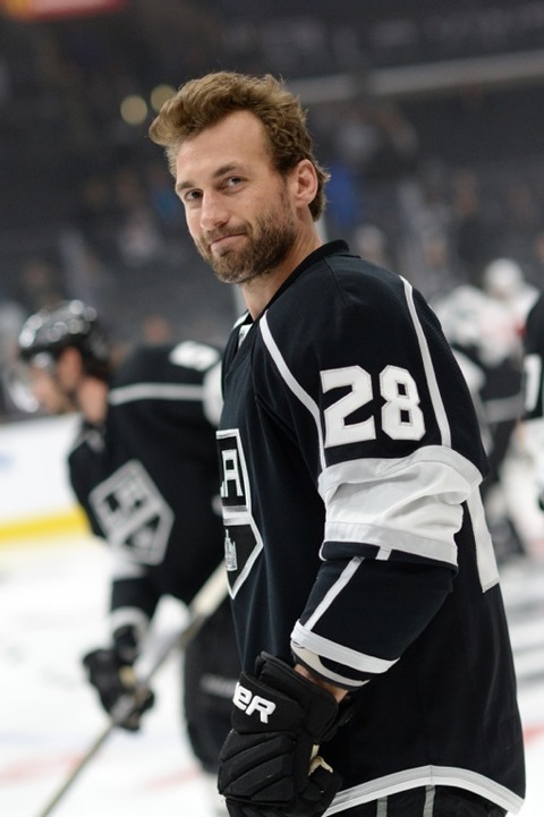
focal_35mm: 85
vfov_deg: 23.9
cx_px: 272
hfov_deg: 16.1
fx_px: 1928
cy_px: 408
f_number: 2
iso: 2000
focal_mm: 85
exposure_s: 1/3200
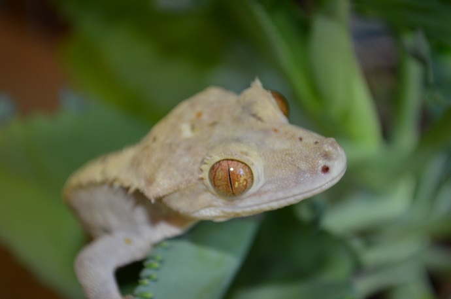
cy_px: 150
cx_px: 226
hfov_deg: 24.7
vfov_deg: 16.5
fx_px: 1031
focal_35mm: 82
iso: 720
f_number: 5.6
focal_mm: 55
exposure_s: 1/60
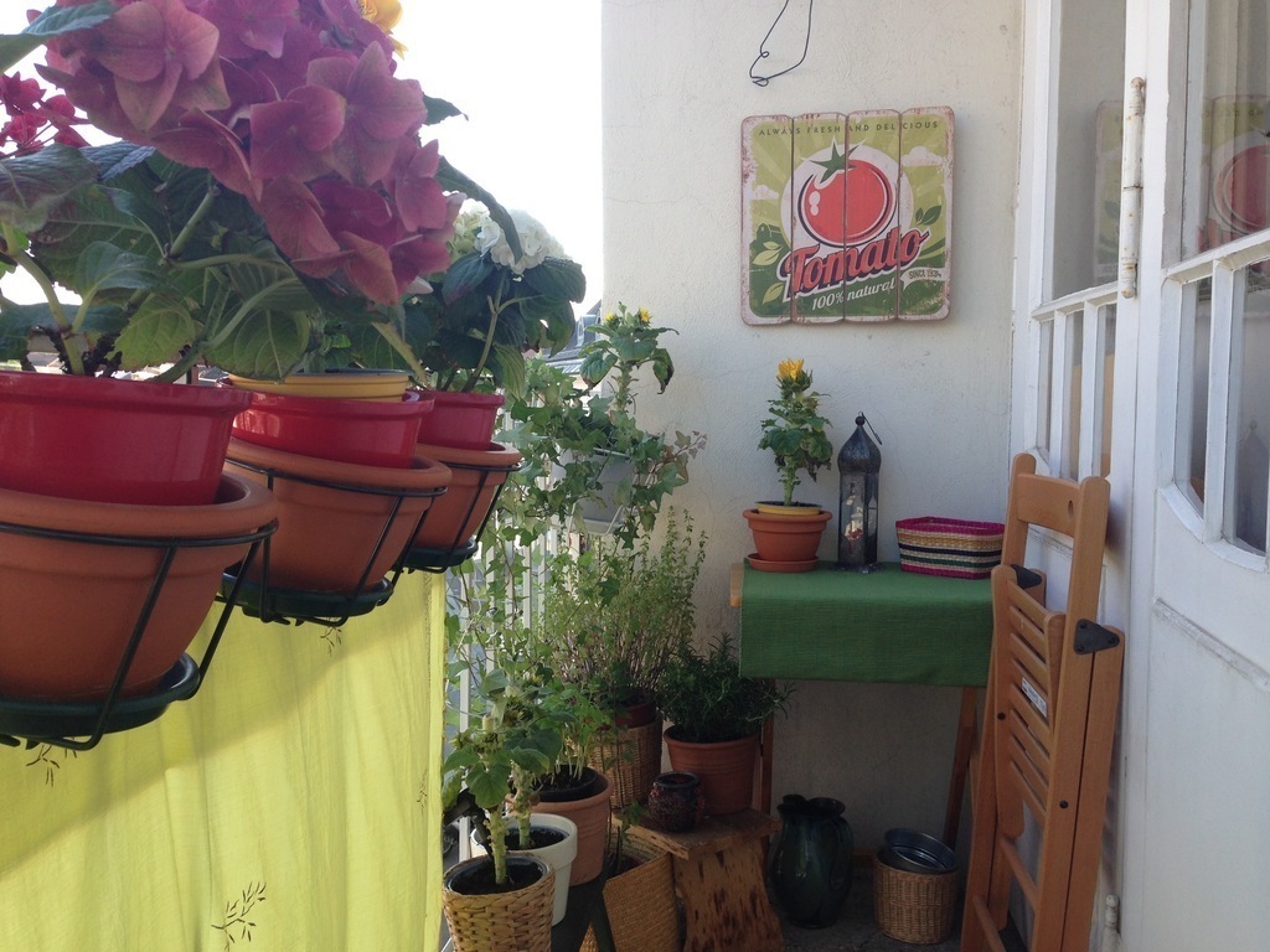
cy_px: 476
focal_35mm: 33
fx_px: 1211
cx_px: 635
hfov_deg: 55.4
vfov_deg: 42.9
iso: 50
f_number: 2.4
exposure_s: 1/200
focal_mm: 4.12
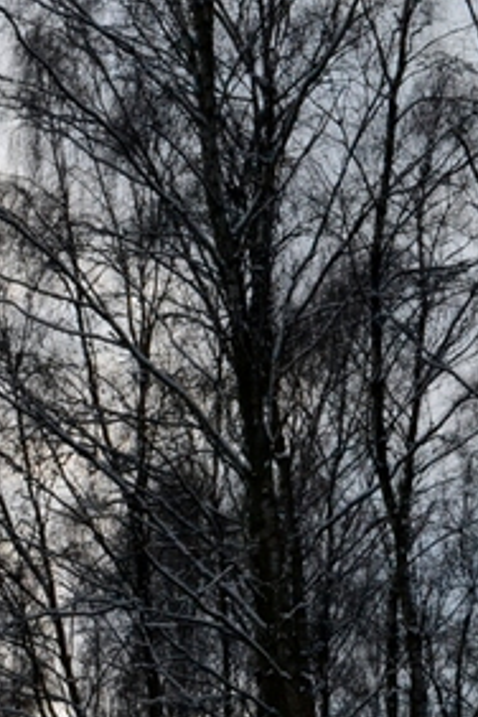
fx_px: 2458
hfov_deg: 10.8
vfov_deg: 16.4
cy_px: 659
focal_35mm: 123
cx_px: -181
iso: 3200
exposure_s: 1/500
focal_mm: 29
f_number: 11
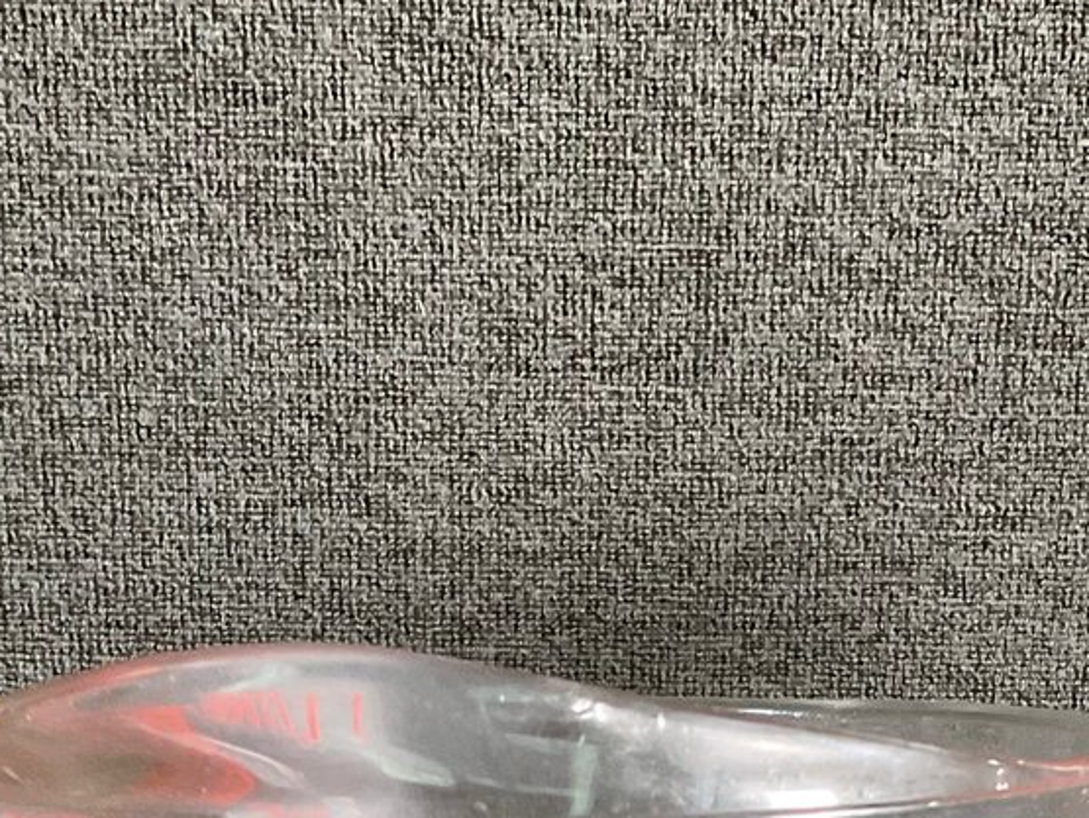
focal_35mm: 79
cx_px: 548
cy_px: 1084
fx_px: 2487
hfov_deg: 24.7
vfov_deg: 17.5
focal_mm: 3
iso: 125
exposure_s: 1/60
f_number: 1.8
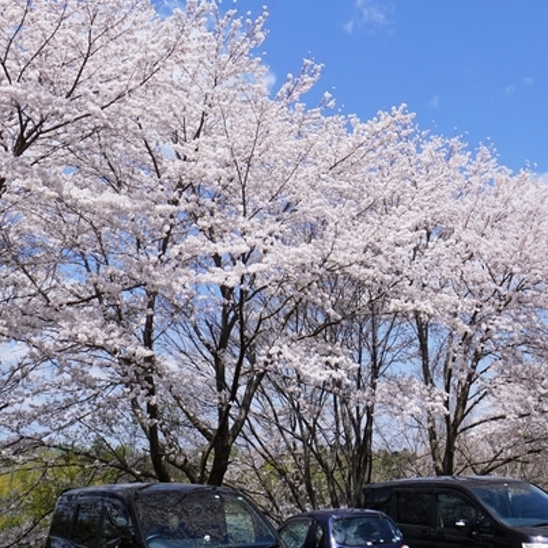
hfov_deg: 43.7
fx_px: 681
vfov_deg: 42.8
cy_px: 150
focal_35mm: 38
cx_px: 326
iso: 100
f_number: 11
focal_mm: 10
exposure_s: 1/200
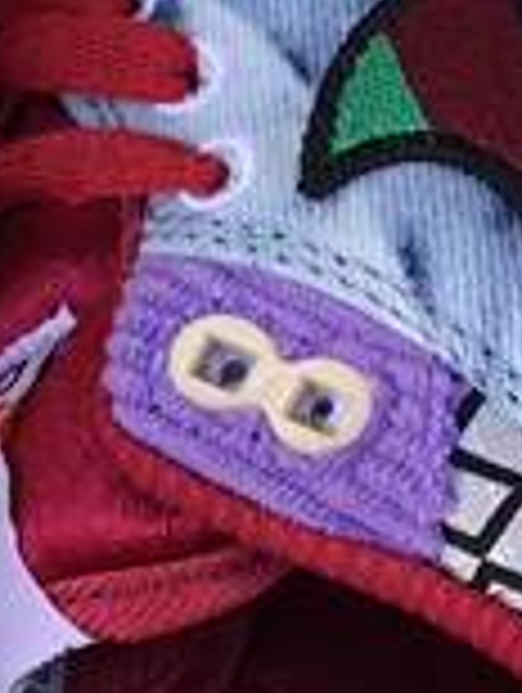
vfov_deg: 10.9
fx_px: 3629
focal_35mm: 181
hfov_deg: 8.1
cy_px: 290
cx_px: -238
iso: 25
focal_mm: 3.3
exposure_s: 1/100
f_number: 2.4
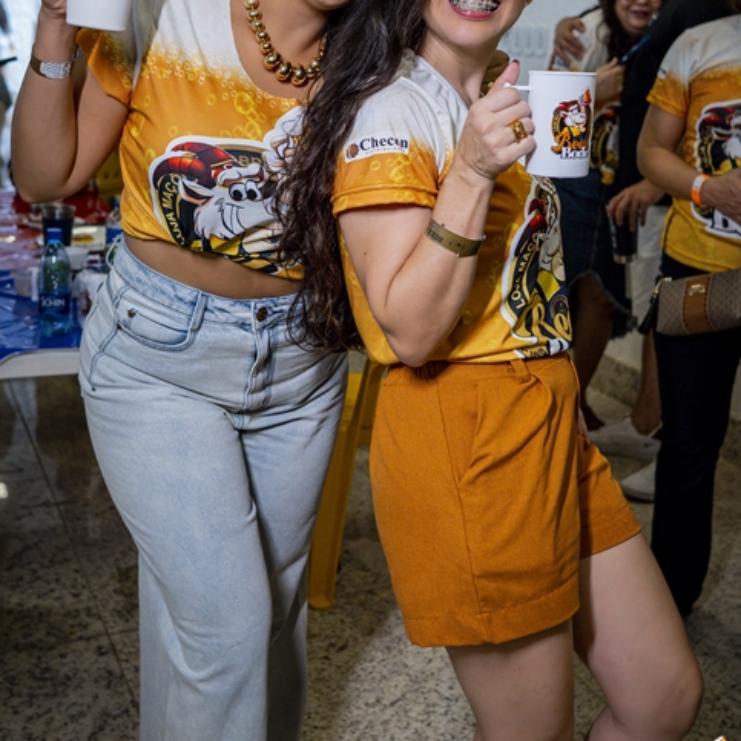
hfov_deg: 36.1
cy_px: 249
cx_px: 375
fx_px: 1138
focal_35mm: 47
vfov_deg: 35.7
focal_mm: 24
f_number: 2.8
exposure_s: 1/400
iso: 1250
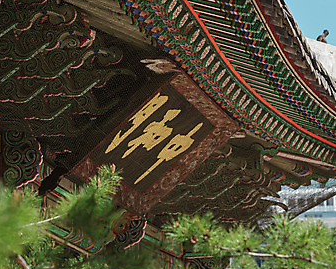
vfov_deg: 6.2
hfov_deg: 7.7
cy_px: 128
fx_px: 2497
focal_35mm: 251
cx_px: 170
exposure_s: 1/250
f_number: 5.6
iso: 100
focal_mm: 150
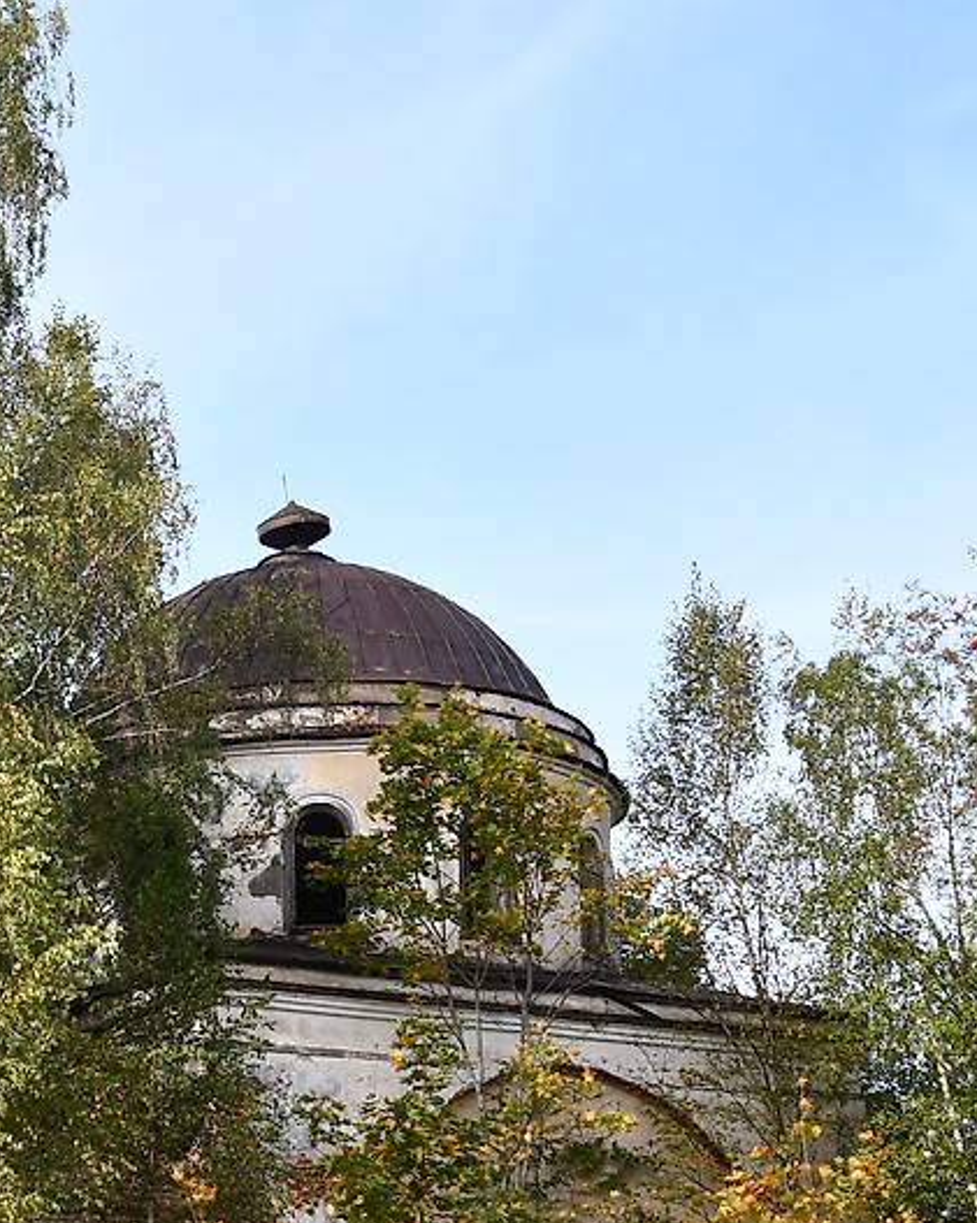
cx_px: -42
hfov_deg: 19.2
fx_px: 2786
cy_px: 926
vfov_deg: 24.5
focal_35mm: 77
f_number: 5.6
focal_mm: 24
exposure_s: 1/250
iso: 400
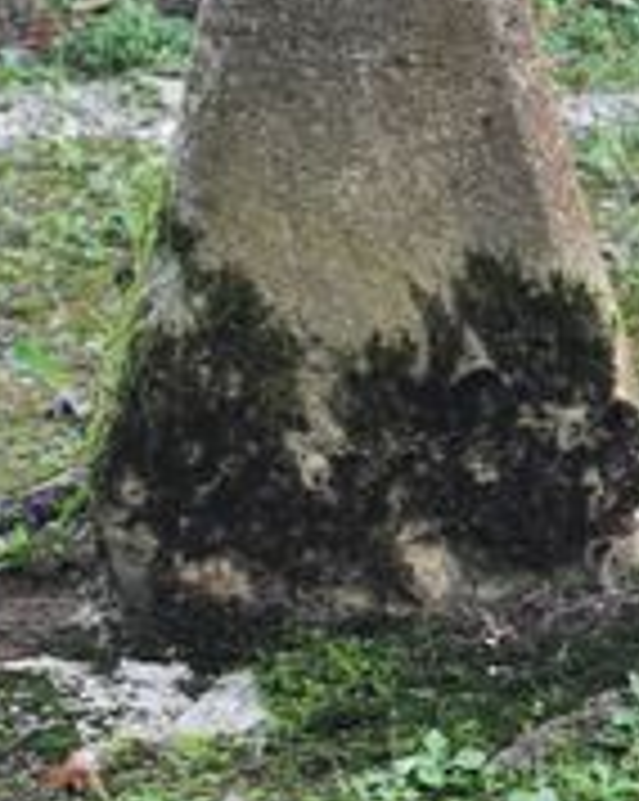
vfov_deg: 13.7
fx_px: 3150
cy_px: -374
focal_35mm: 133
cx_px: 416
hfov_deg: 11.6
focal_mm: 24
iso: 800
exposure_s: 1/60
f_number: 4.5
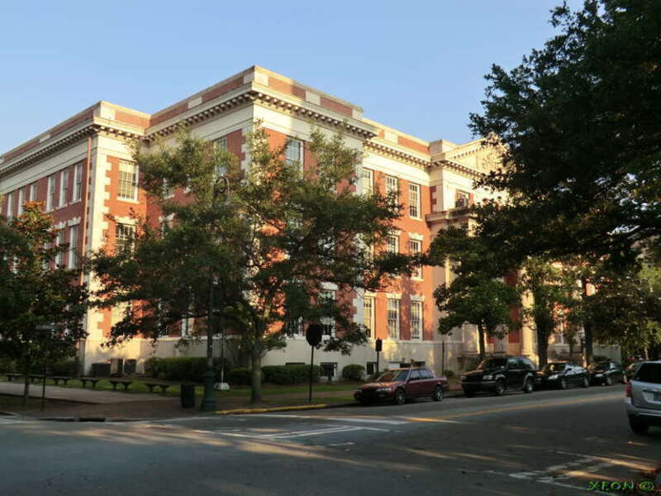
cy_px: 248
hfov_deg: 54.0
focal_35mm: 34
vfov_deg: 41.8
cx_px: 330
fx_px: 649
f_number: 3.6
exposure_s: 1/400
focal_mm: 6.1
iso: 80
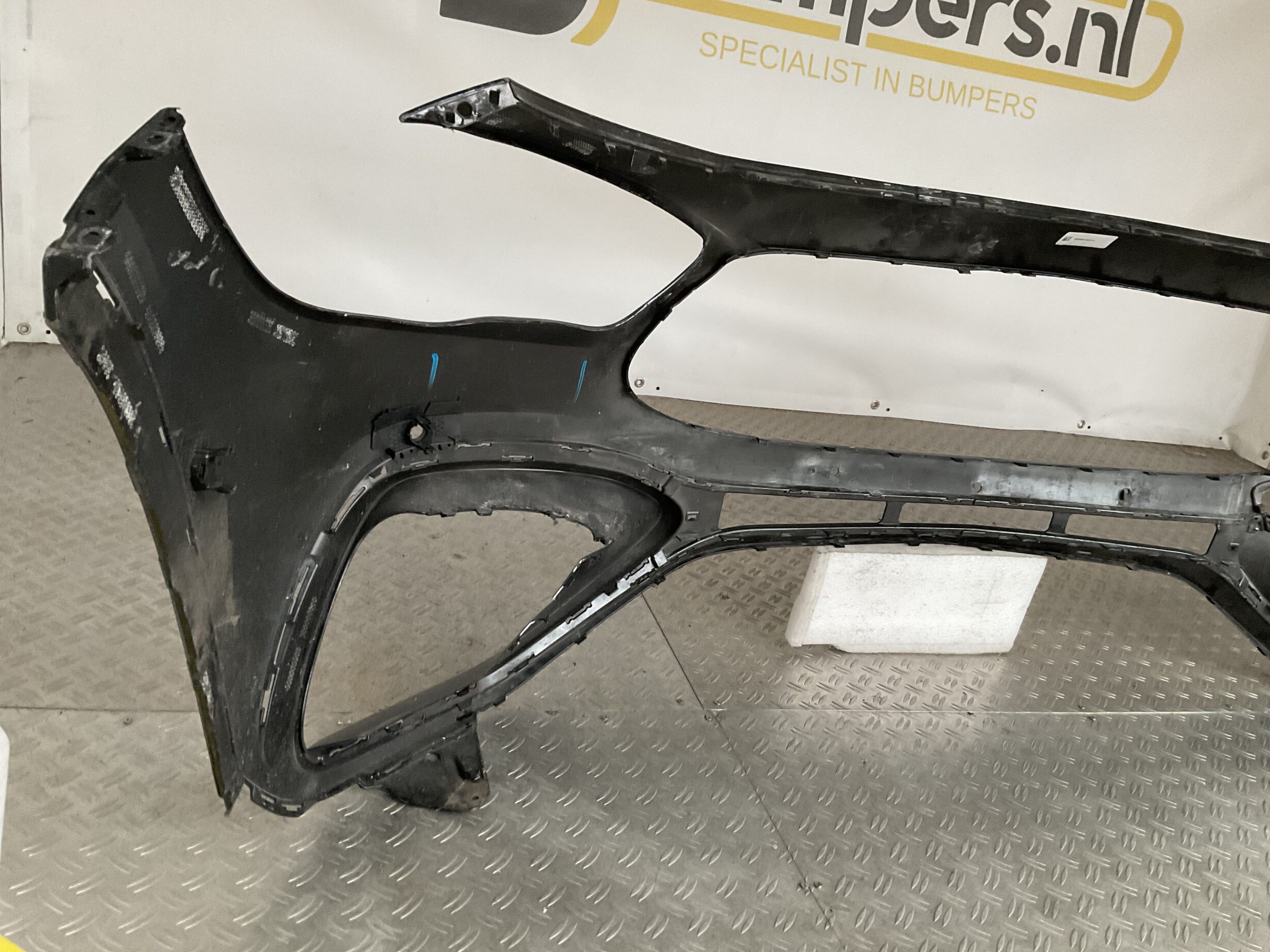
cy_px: 470
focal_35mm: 30
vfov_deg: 46.8
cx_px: 646
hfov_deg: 60.0
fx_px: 1101
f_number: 1.8
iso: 200
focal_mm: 3
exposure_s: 1/60
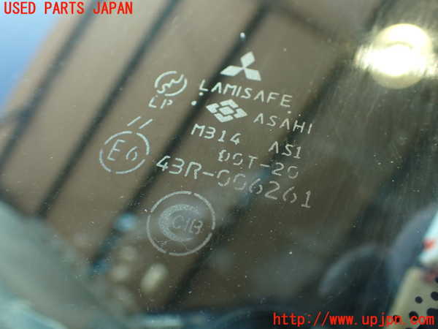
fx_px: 405
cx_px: 219
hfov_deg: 56.8
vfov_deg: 44.2
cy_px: 164
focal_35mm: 32
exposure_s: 1/60
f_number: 2.4
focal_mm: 5.79
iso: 200
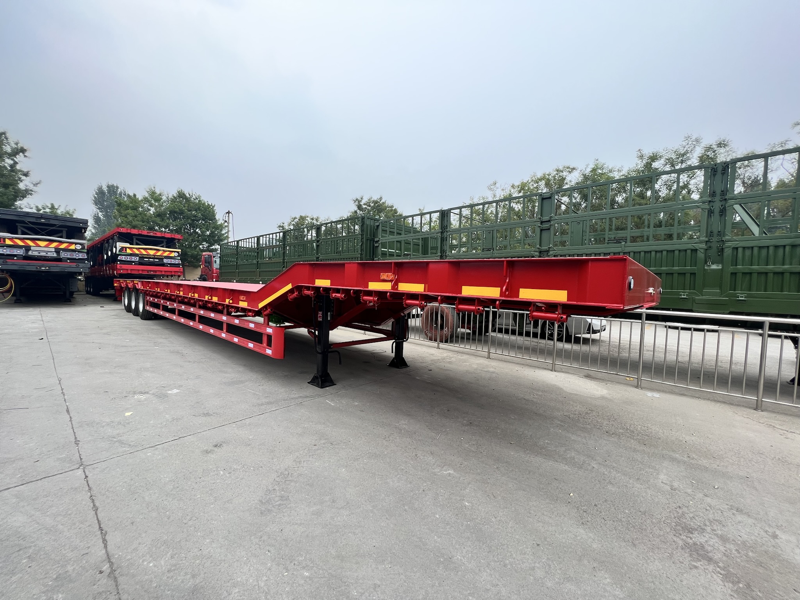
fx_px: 300
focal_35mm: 13
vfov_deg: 89.9
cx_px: 400
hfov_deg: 106.2
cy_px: 300
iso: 32
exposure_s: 1/279
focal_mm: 1.57
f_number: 1.8
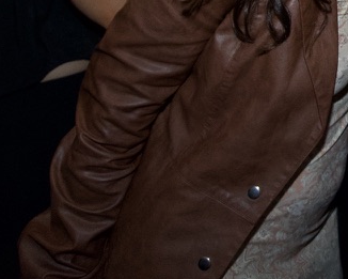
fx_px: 773
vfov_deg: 18.7
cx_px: 490
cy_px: -100
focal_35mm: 75
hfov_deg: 22.0
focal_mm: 16
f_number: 3.5
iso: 1600
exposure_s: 1/250
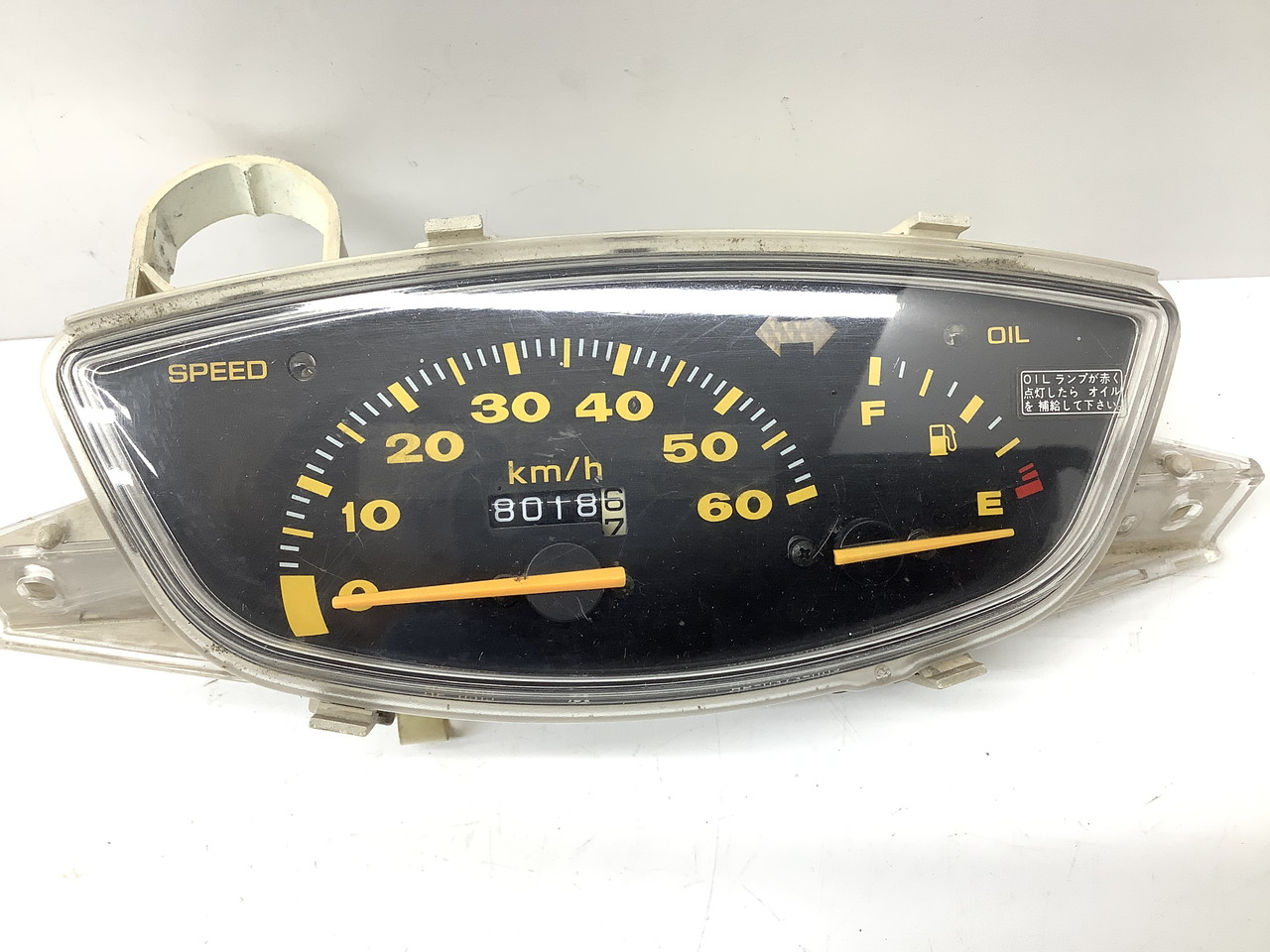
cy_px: 476
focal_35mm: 31
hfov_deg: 58.4
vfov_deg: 45.4
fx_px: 1137
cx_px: 635
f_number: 2.4
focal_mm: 3.3
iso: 64
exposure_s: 1/100
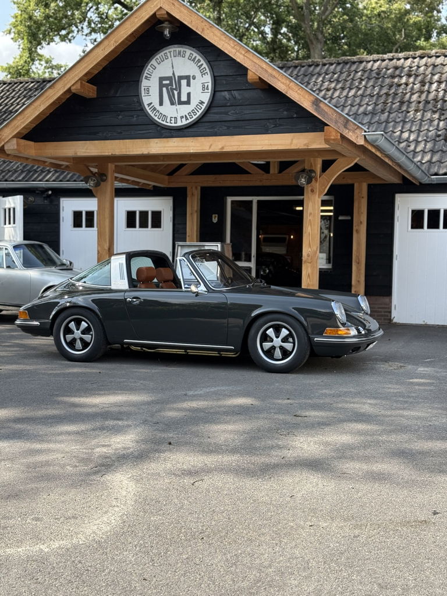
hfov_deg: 30.3
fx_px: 826
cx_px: 224
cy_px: 298
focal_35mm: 48
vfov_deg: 39.7
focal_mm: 6.76
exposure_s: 1/1403
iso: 64
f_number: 1.78
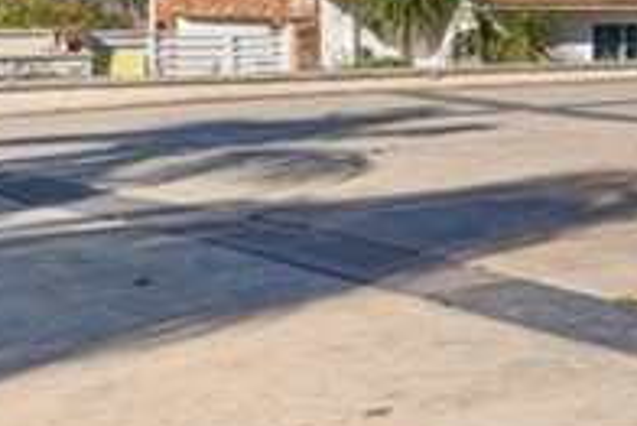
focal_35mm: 73
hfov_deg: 18.3
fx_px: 1293
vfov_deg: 18.3
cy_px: 20
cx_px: 1277
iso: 320
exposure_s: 1/8000
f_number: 6.3
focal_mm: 14
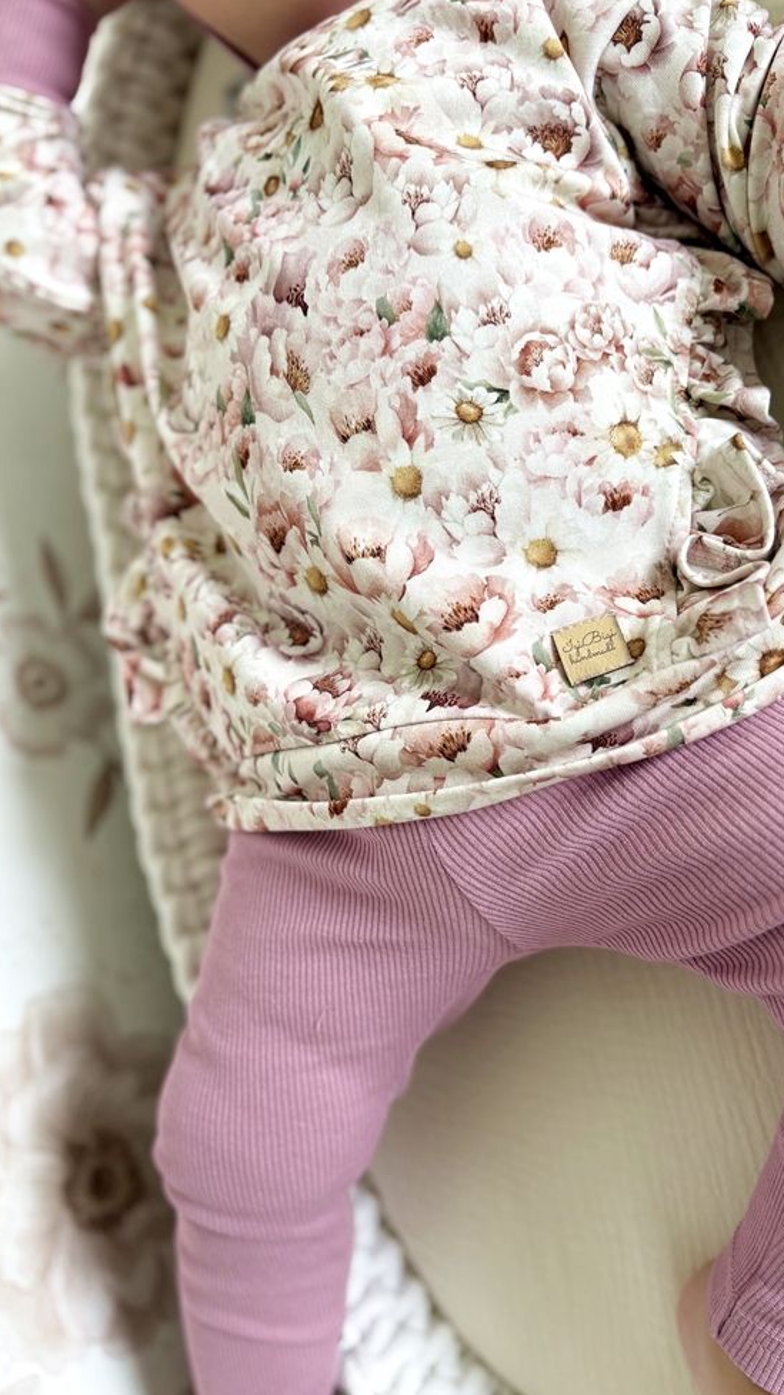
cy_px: 701
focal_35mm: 29
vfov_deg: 66.1
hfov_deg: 39.8
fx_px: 1073
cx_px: 503
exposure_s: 1/122
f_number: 1.6
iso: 80
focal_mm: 5.96
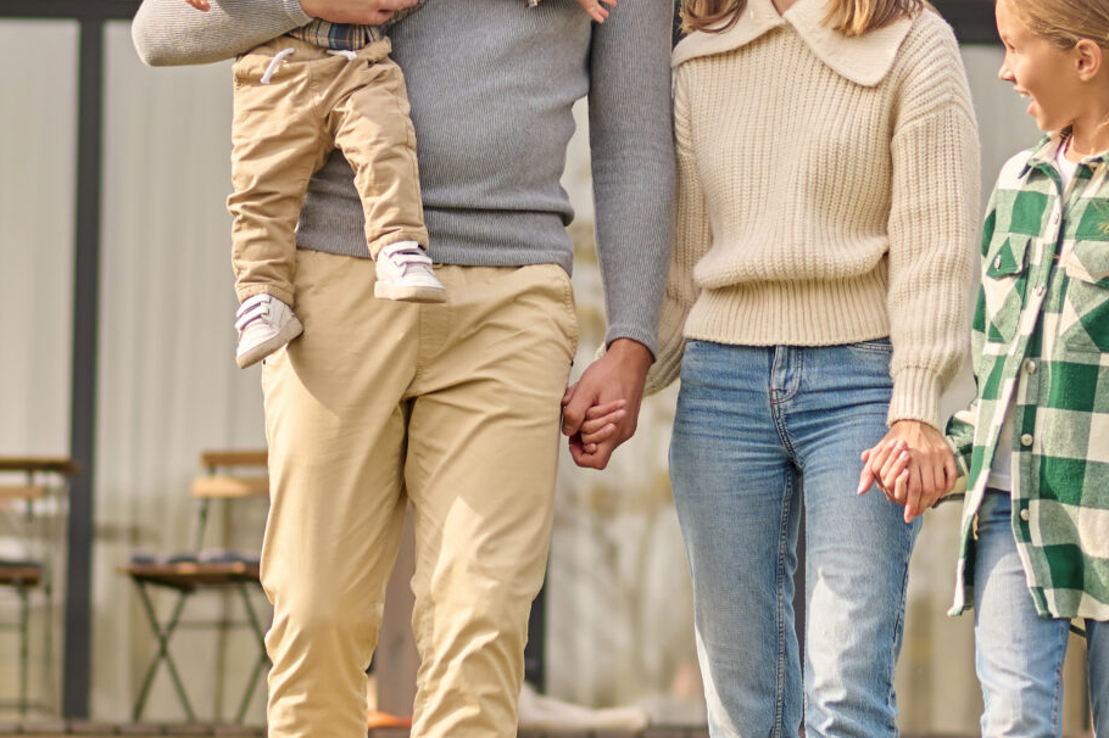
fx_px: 7359
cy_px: 247
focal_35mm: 239
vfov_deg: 5.7
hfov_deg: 8.6
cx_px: 904
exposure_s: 1/1250
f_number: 2.8
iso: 125
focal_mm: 85
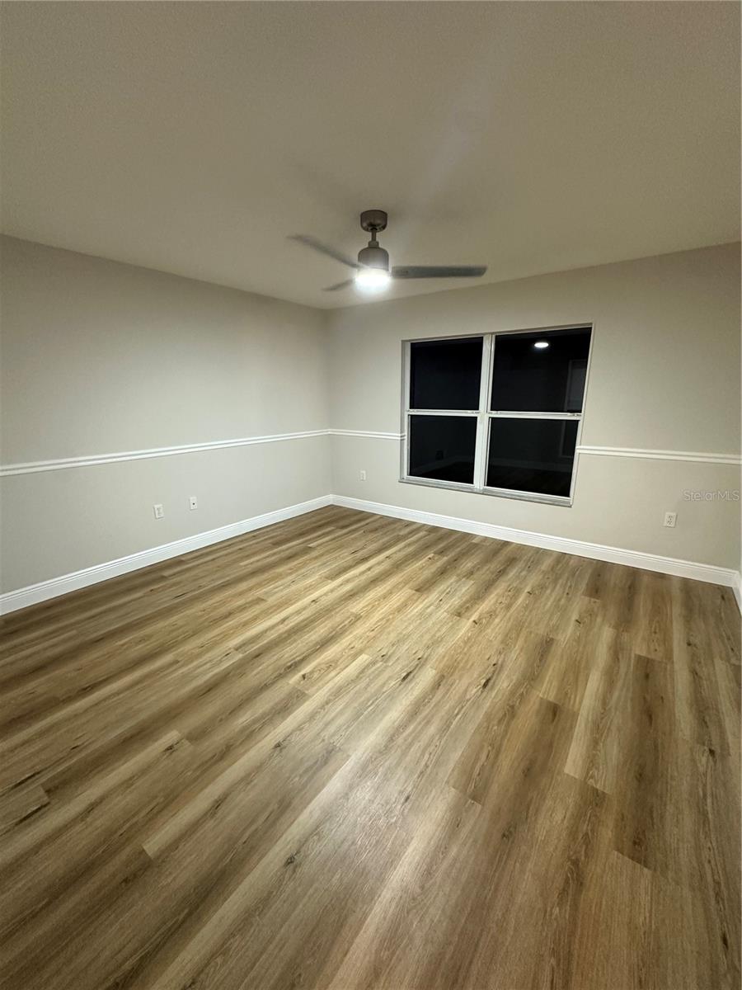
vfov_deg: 102.1
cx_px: 371
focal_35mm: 14
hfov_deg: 85.7
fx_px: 400
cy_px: 495
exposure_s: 1/60
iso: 400
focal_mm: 2.22
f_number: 2.2
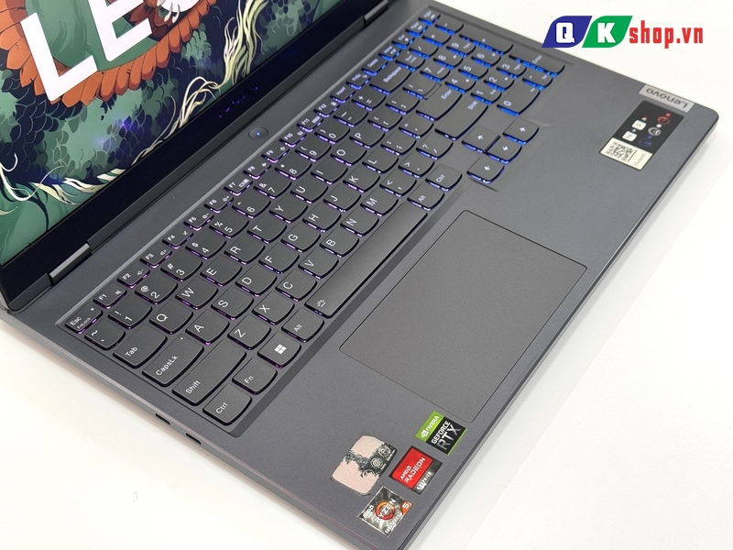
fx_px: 1016
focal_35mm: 48
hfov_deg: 39.7
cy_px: 275
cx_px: 366
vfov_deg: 30.3
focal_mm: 6.76
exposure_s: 1/100
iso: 100
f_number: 1.78
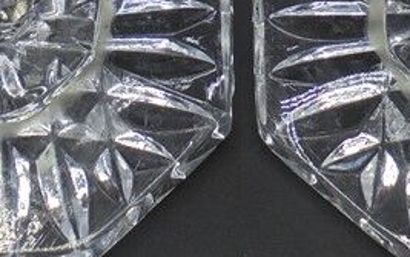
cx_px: 250
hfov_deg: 15.3
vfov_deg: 9.4
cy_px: -107
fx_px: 1520
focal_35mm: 136
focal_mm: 6.9
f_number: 4.2
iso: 100
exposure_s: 1/40
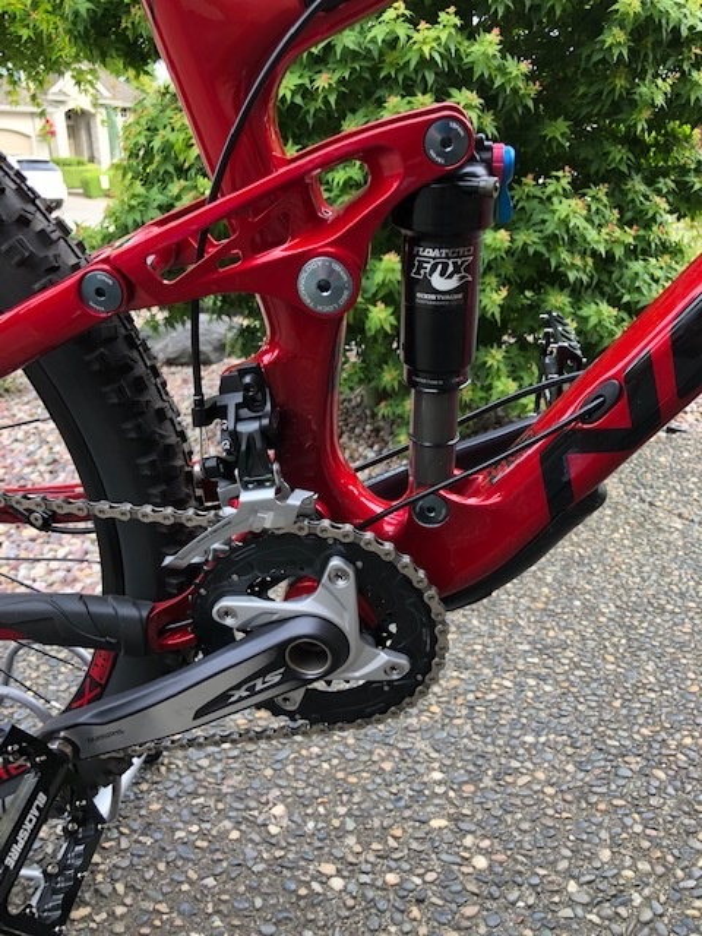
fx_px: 757
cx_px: 351
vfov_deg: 63.4
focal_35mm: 28
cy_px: 468
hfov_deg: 49.7
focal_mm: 4
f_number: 1.8
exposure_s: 1/120
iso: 40
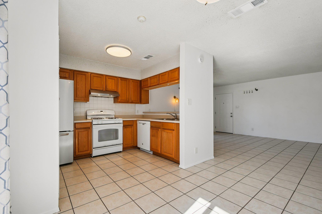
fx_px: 134
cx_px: 161
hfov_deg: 100.4
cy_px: 107
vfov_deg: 77.3
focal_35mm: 15
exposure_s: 1/160
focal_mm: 10
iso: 400
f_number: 8
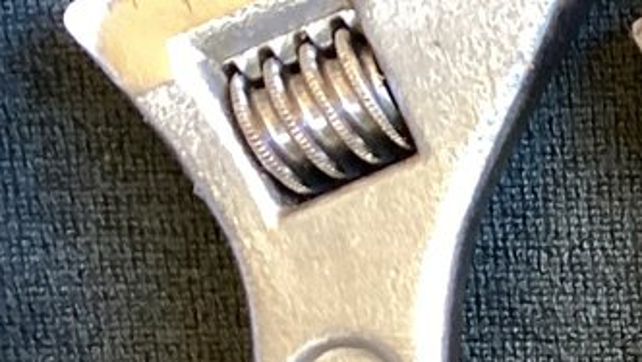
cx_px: 1223
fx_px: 2622
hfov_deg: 12.5
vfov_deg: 7.8
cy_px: 510
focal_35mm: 154
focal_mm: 3.3
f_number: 2.4
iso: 200
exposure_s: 1/60
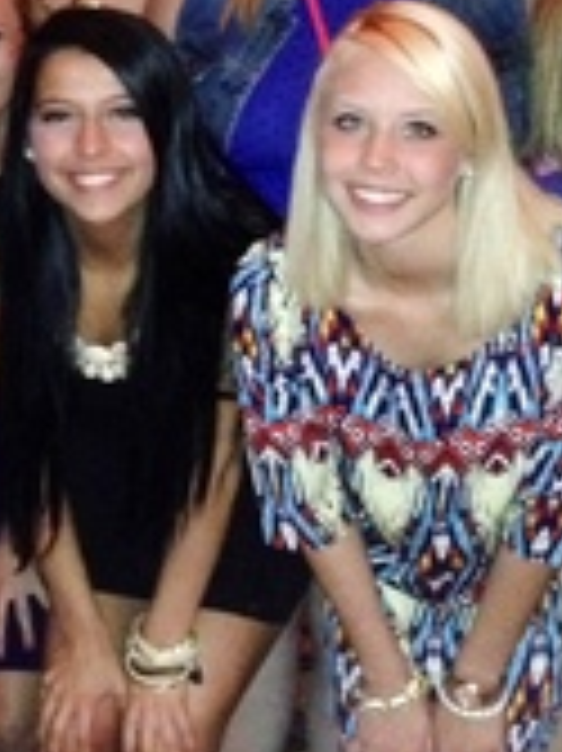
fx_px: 2059
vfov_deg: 20.6
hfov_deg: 15.2
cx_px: -49
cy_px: 243
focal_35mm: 95
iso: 800
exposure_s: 1/16
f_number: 2.4
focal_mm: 4.12
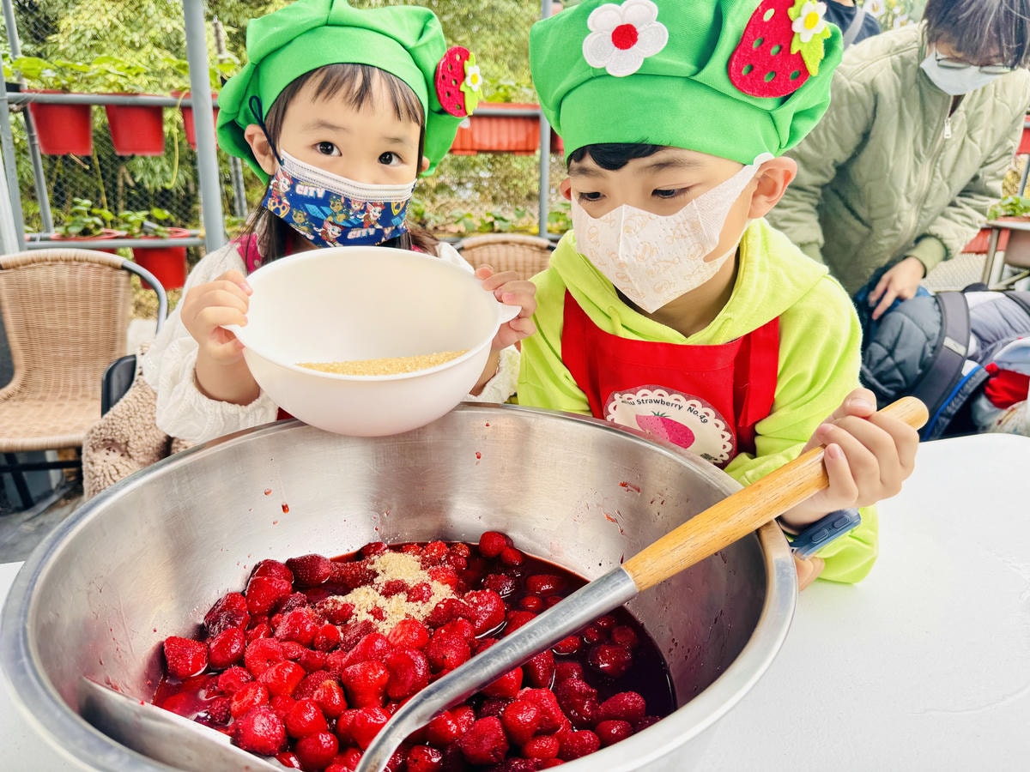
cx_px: 515
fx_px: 714
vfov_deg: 56.8
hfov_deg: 71.6
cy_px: 386
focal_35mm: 24
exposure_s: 1/172
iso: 100
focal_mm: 6.86
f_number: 1.78
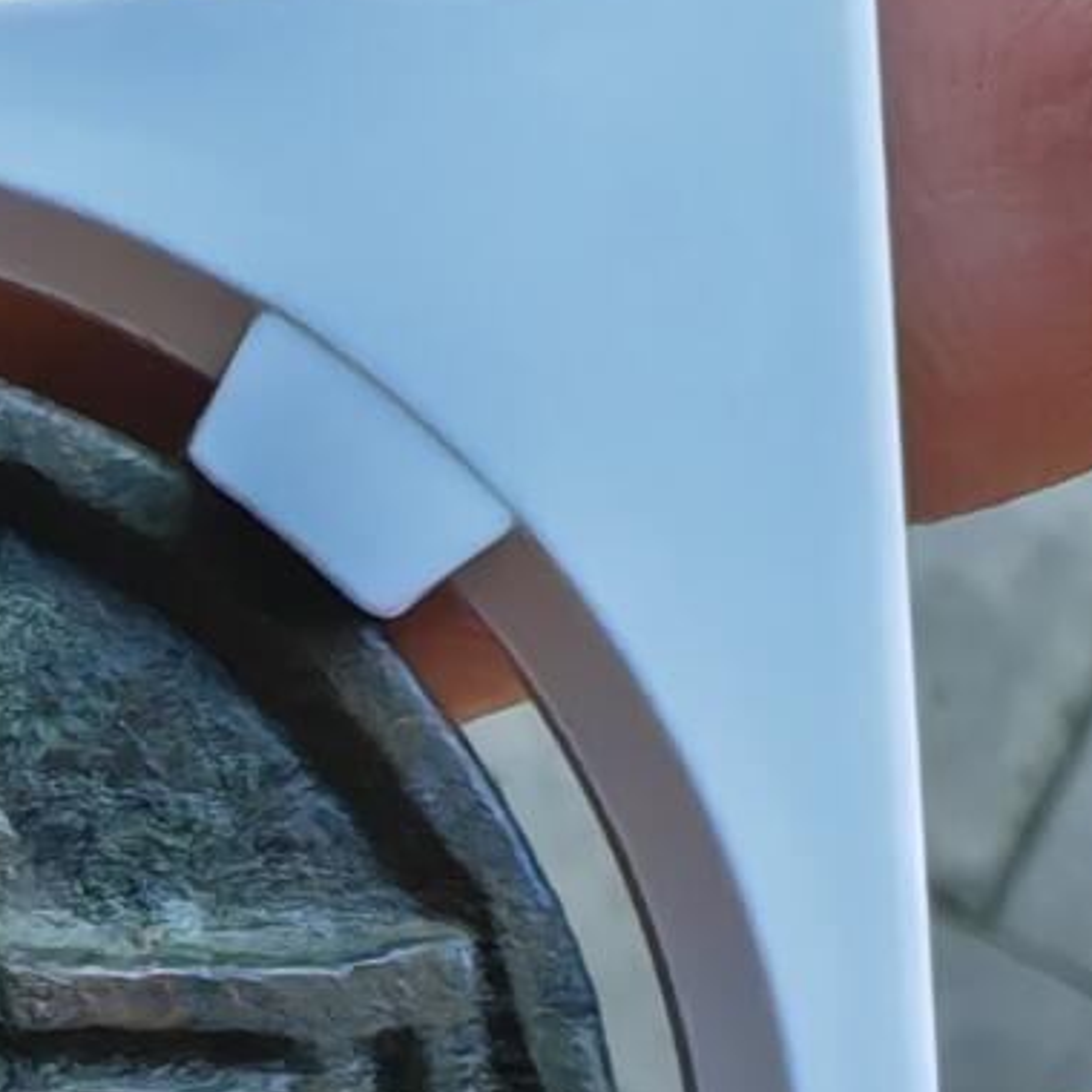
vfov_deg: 15.3
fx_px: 4033
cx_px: -512
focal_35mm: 113
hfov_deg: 14.5
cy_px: 937
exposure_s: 1/100
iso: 100
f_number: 2.2
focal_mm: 1.96
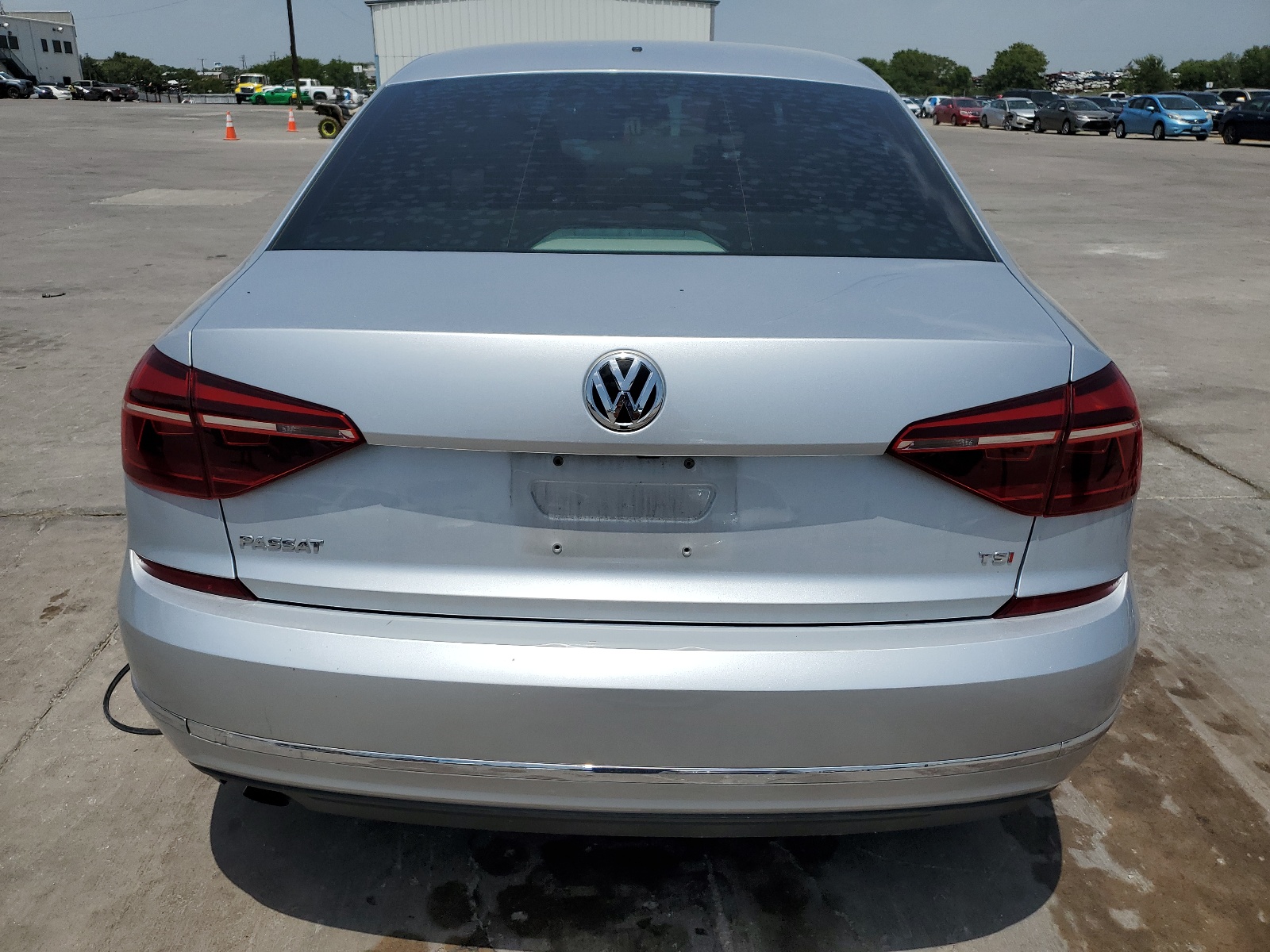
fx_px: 954
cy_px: 476
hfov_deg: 67.3
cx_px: 635
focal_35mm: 26
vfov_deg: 53.1
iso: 51
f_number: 1.5
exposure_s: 1/10000
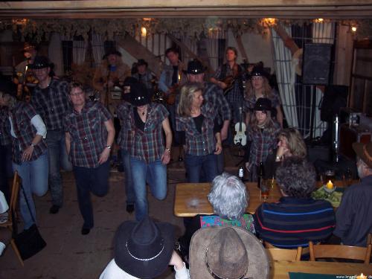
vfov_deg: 36.8
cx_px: 186
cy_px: 140
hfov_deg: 47.9
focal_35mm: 39
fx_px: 419
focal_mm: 8
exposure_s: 1/60
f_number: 2.8
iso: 100
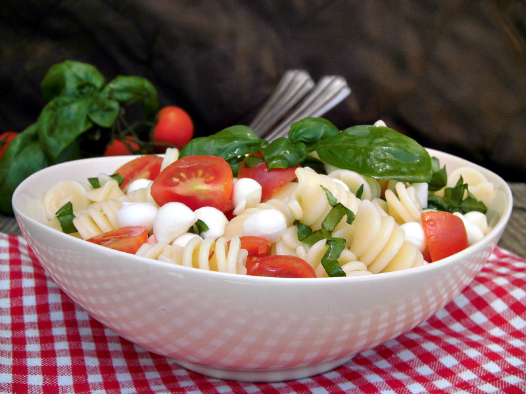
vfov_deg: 30.9
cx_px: 263
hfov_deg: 40.4
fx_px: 714
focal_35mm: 47
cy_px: 197
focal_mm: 8.3
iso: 100
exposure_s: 1/400
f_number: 3.4
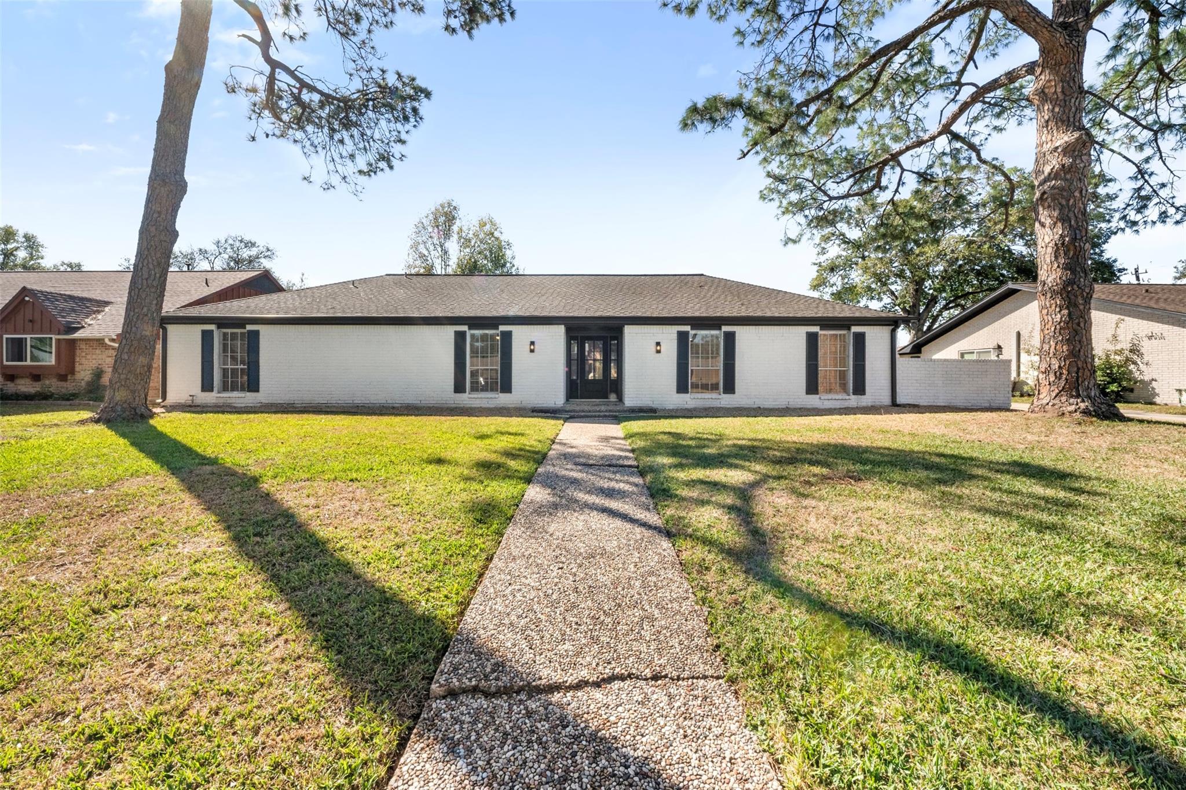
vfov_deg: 90.0
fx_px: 395
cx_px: 593
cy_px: 395
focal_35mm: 12
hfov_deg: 112.6
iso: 800
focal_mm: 12
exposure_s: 1/80
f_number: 9
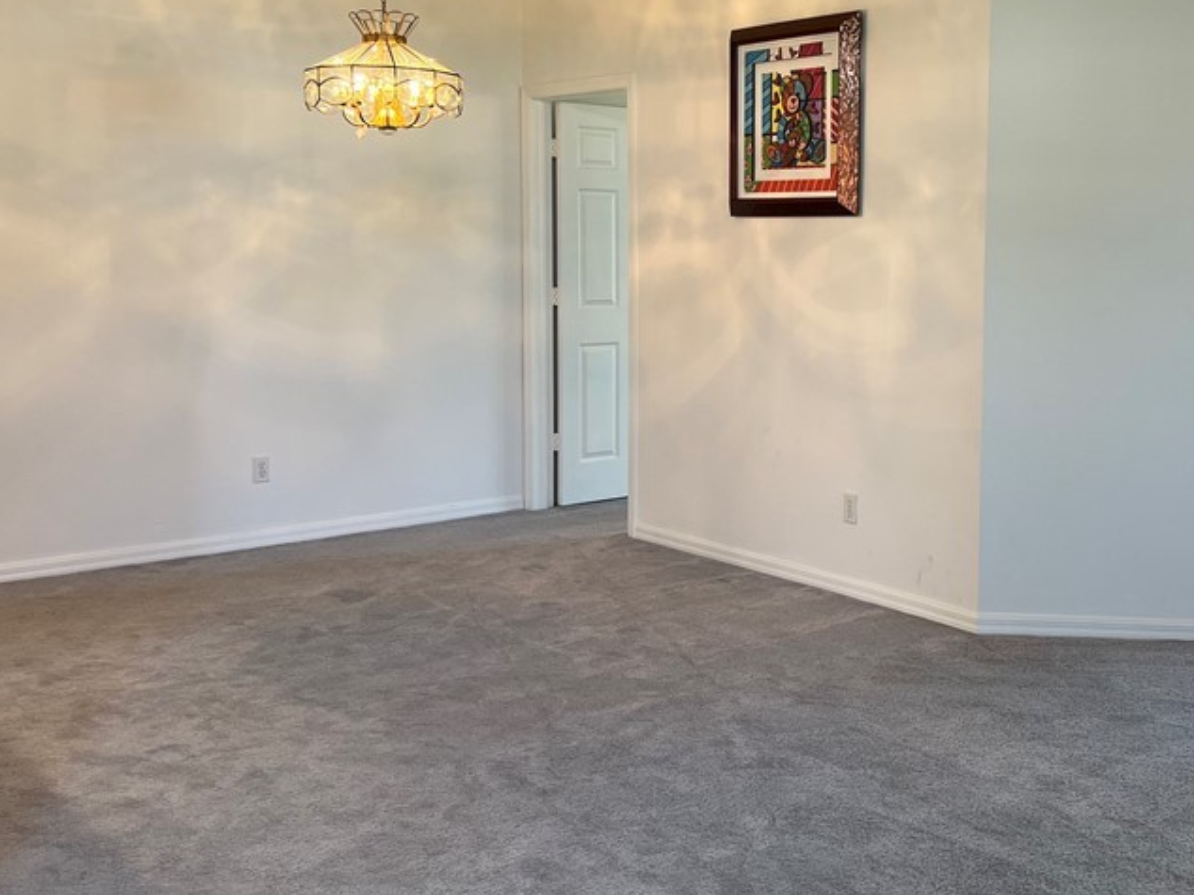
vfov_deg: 34.2
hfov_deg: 44.3
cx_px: 772
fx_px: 1448
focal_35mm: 42
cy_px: 339
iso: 80
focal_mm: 5.7
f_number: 1.5
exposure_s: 1/60
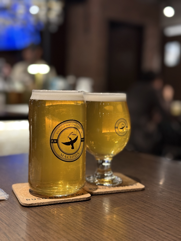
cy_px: 120
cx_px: 90
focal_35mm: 48
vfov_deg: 39.7
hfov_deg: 30.3
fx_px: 335
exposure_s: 1/50
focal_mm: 6.76
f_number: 1.78
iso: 250
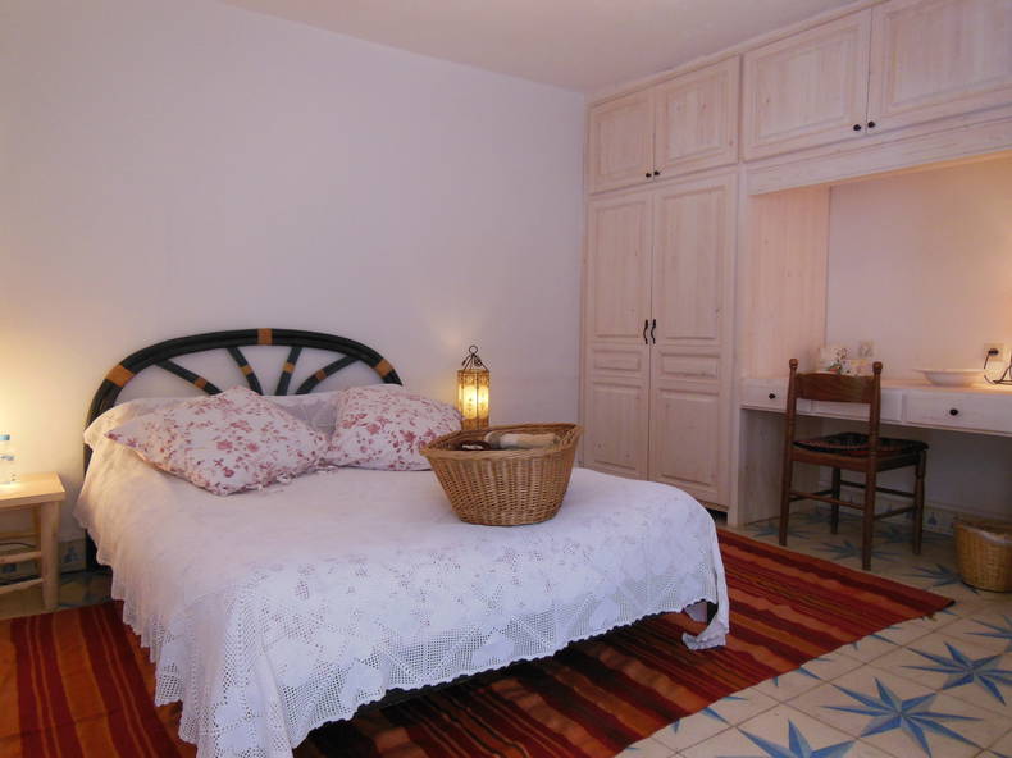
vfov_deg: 54.9
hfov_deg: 69.4
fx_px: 731
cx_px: 506
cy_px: 379
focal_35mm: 25
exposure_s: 1/30
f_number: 3.5
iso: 400
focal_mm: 4.5
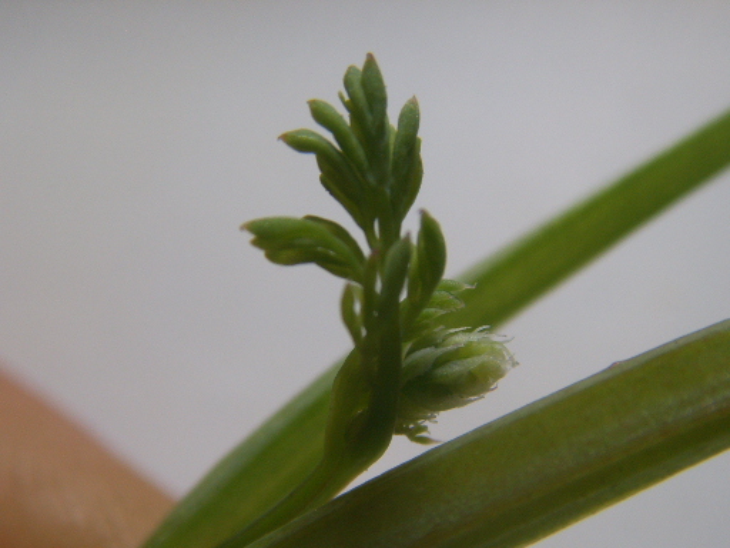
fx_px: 822
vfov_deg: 36.8
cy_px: 274
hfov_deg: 47.9
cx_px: 365
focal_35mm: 39
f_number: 3.5
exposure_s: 1/30
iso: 63
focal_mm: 6.6
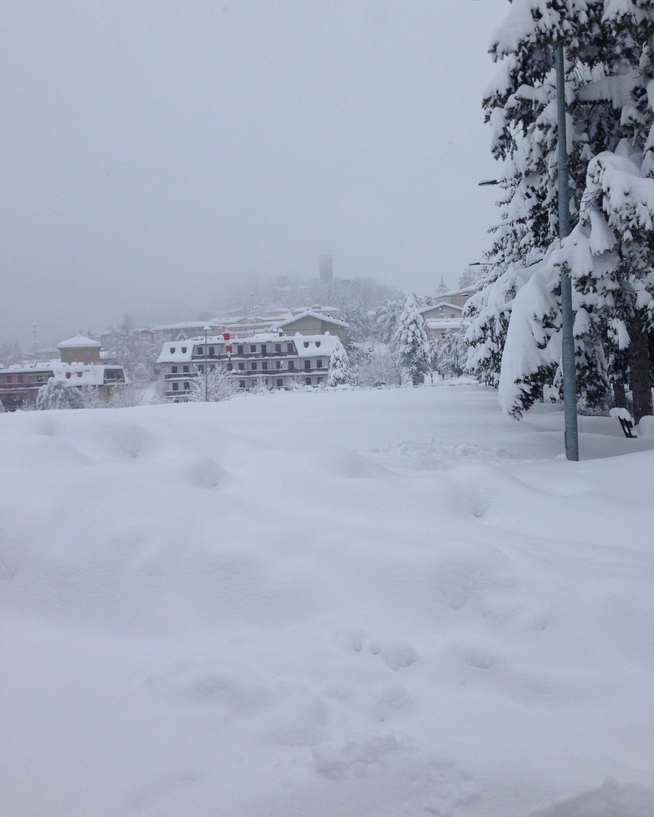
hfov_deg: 42.2
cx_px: 326
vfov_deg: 51.5
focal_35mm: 35
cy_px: 396
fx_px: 847
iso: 50
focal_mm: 4.12
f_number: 2.4
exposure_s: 1/1106
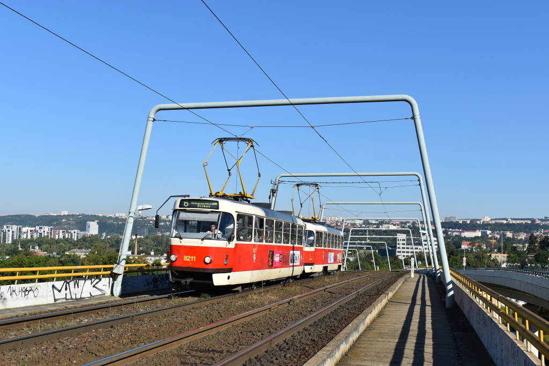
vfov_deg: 31.9
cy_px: 183
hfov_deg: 46.4
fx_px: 641
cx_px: 274
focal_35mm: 42
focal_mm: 28
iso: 200
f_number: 11
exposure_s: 1/500
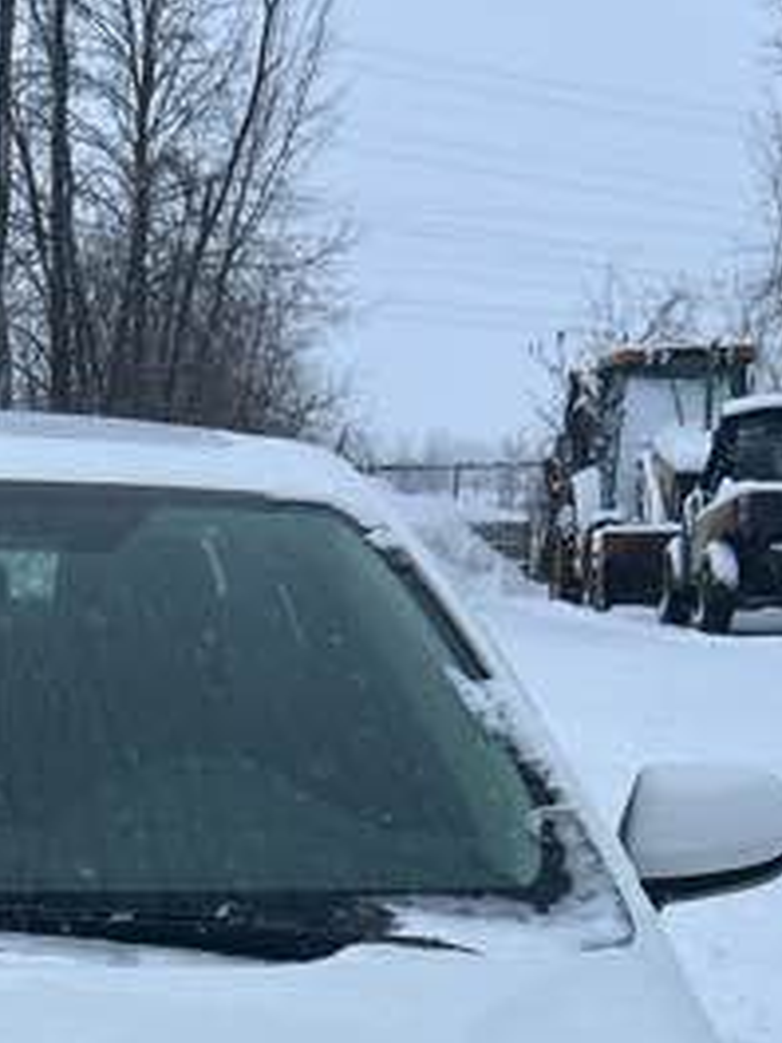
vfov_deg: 21.4
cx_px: -34
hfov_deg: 17.3
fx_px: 2500
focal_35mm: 83
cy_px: 1335
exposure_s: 1/497
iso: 50
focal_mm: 5.7
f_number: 1.5
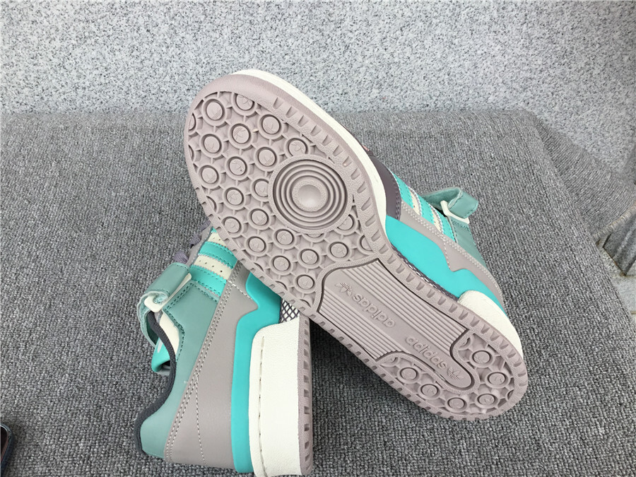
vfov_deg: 45.4
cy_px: 238
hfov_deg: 58.4
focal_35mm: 31
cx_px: 318
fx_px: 570
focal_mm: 3.3
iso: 25
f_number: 2.4
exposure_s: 1/407
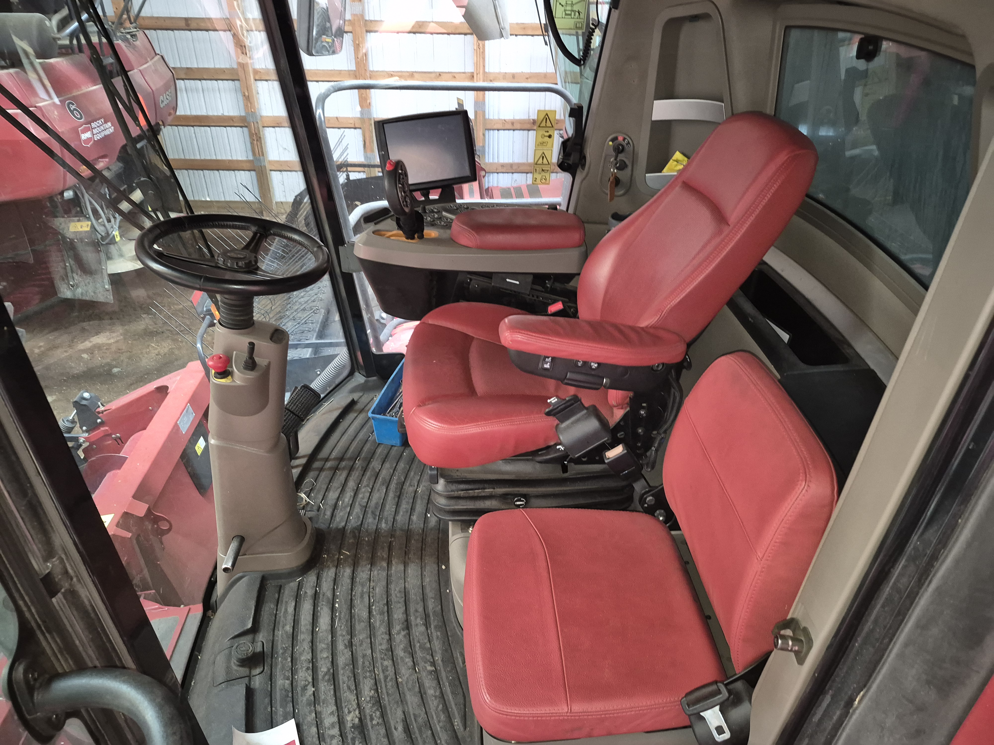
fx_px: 660
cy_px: 372
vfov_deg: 58.9
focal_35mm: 23
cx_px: 497
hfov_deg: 73.9
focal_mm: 5.4
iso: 800
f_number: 1.8
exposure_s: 1/8
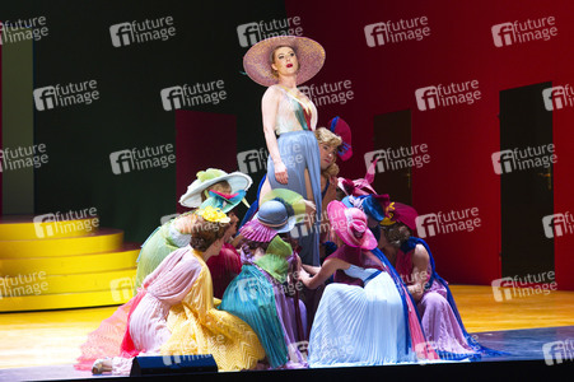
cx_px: 287
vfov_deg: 11.4
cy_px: 191
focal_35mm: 120
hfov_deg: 17.1
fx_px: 1912
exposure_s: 1/250
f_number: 5
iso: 1600
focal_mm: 120
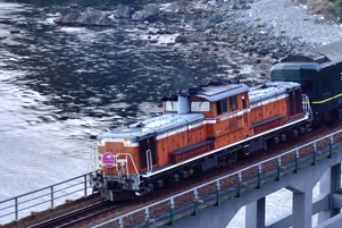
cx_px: 172
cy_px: 78
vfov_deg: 8.1
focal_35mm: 170
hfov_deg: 12.1
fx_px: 1616
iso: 250
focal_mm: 50
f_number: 7.1
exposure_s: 1/500
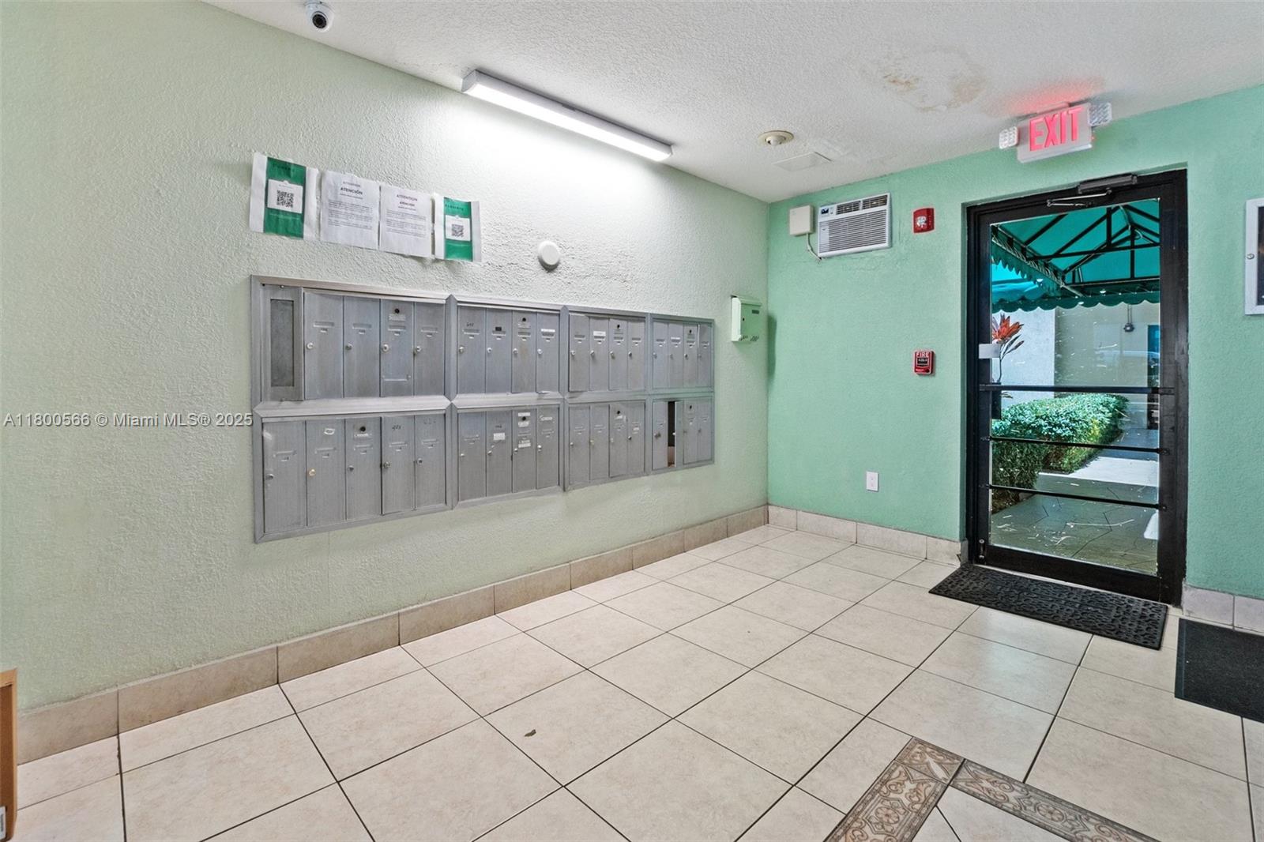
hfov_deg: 100.4
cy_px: 421
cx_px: 632
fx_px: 527
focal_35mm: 15
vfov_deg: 77.3
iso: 1100
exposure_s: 1/15
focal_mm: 10
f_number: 8
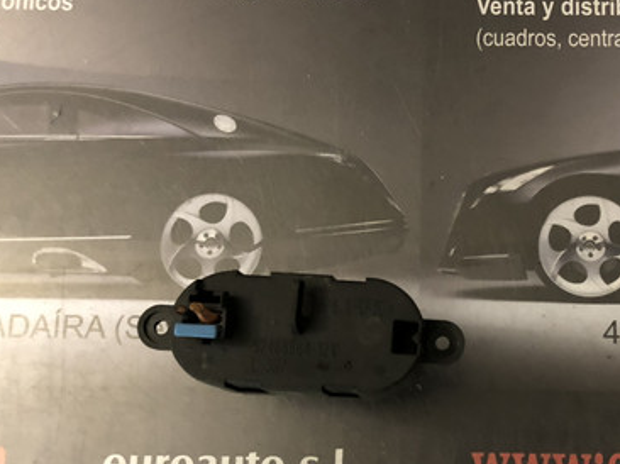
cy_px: 291
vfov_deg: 29.5
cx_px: 464
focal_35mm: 49
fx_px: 877
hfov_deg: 38.0
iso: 100
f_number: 1.8
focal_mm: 3.99
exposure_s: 1/4
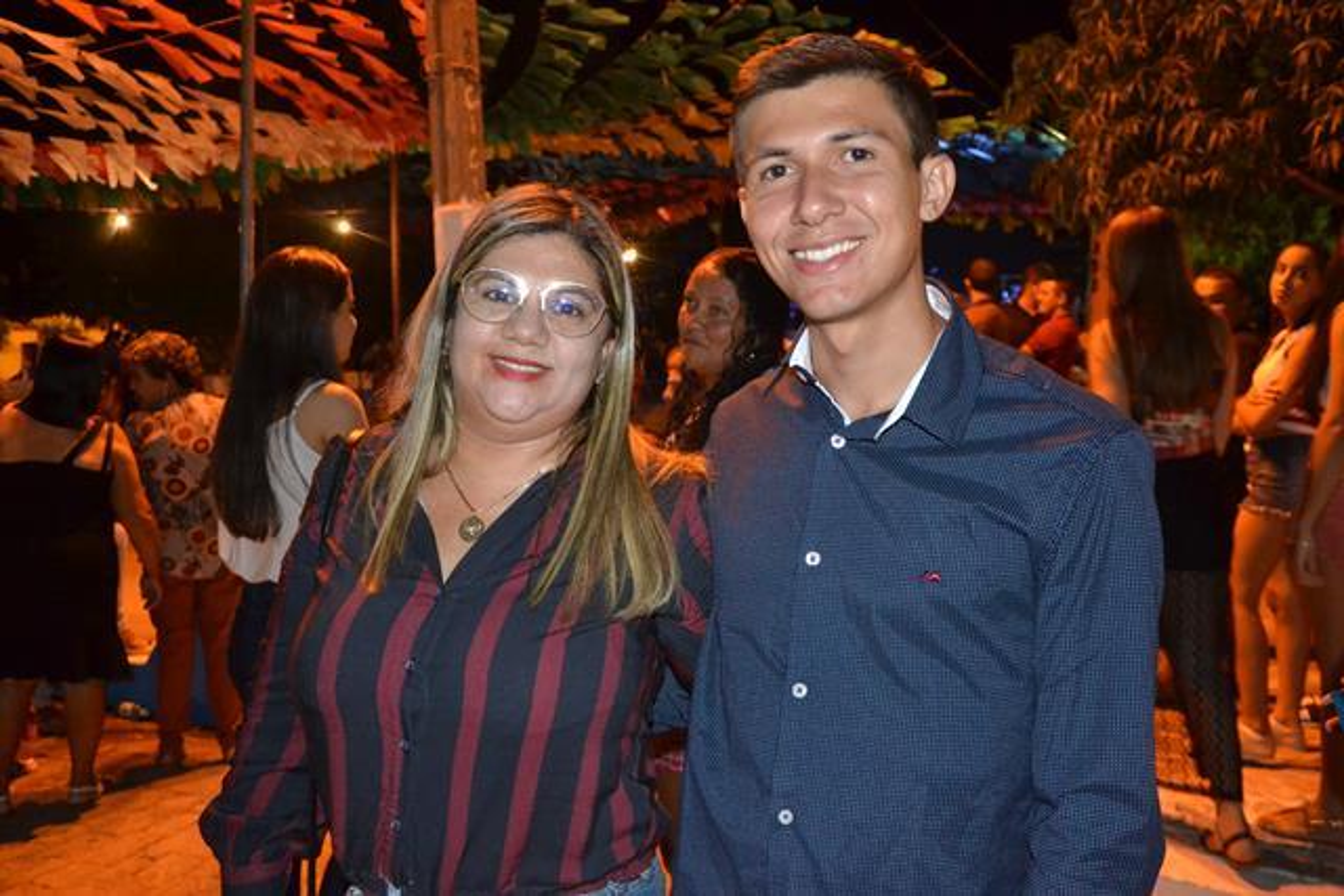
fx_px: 1232
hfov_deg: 57.2
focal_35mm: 33
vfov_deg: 40.0
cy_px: 448
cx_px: 672
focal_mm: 22
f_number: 3.8
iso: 3200
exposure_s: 1/60
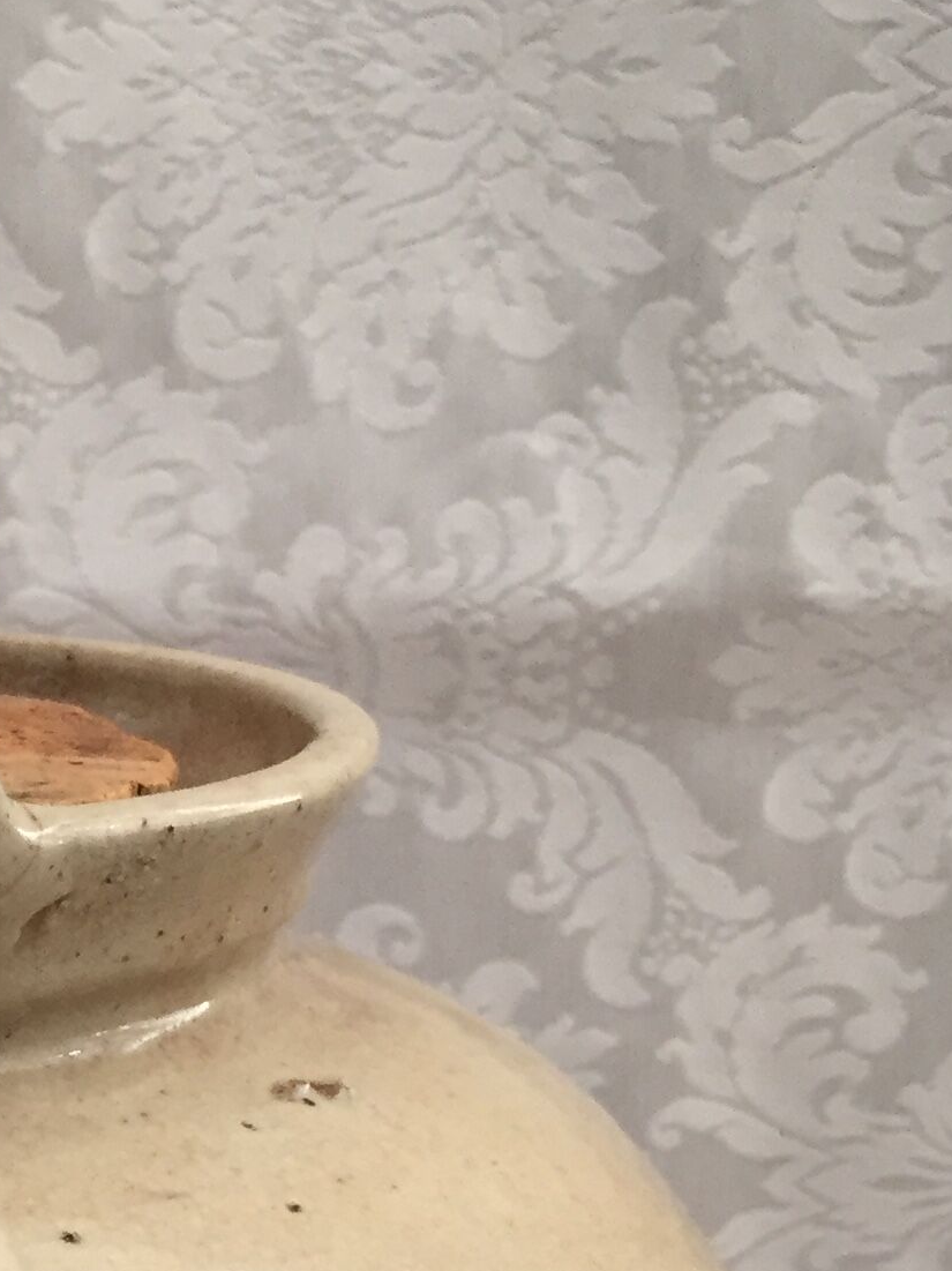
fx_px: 3155
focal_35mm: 86
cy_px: 1501
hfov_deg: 16.4
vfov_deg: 21.3
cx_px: -207
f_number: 2.2
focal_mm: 4.15
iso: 64
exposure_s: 1/33
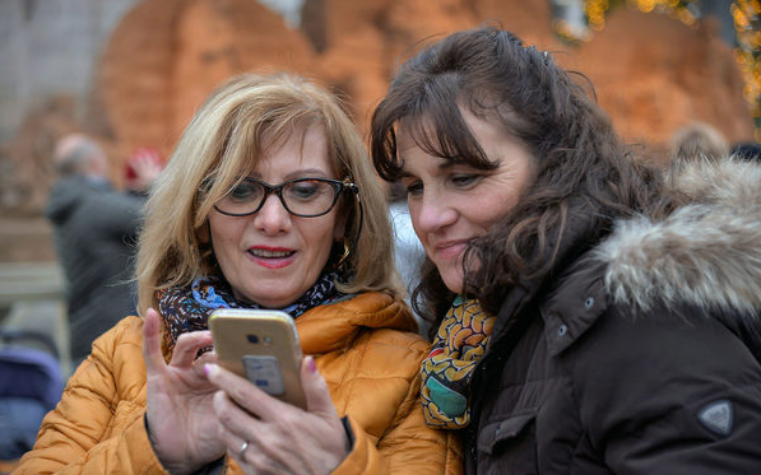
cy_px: 238
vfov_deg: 16.3
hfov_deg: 25.8
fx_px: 1659
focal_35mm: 80
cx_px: 380
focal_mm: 78
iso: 1000
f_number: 4
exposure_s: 1/160
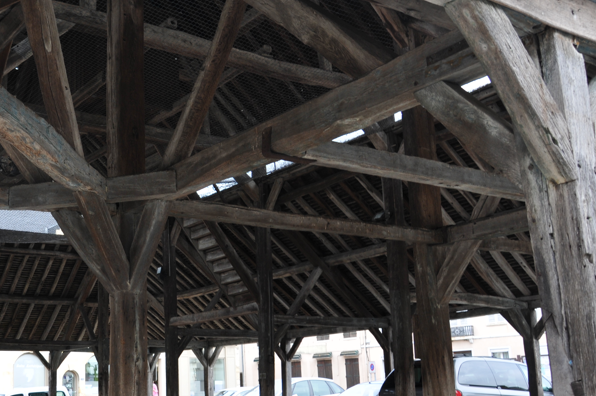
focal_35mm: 45
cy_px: 215
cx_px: 133
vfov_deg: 29.8
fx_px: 744
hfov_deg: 42.0
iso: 200
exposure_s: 1/160
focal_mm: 18
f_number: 6.3
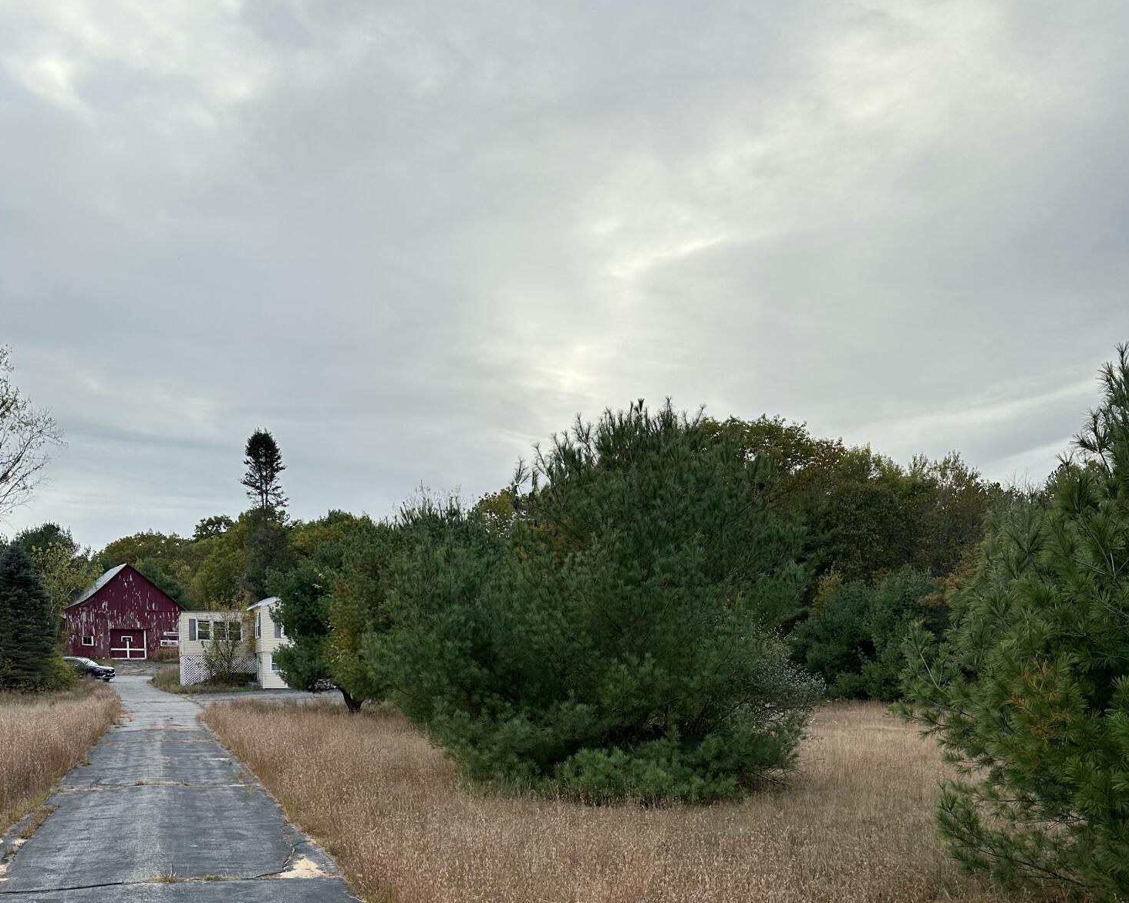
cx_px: 571
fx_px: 1069
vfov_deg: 43.6
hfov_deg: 55.7
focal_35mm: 32
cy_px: 725
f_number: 1.78
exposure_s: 1/857
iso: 80
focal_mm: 6.86
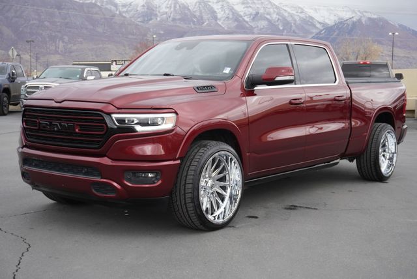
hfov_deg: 37.8
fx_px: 609
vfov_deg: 25.8
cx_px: 208
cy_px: 140
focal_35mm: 52
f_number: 5.6
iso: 500
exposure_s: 1/160
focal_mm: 35
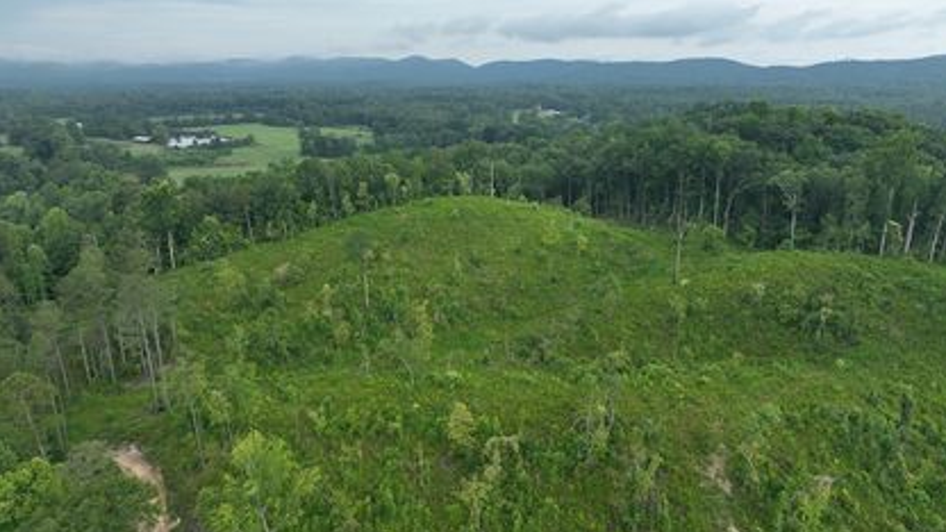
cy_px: 289
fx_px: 677
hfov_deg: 69.8
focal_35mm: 27
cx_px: 484
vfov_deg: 42.9
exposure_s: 1/500
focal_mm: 12.29
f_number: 2.8
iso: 140
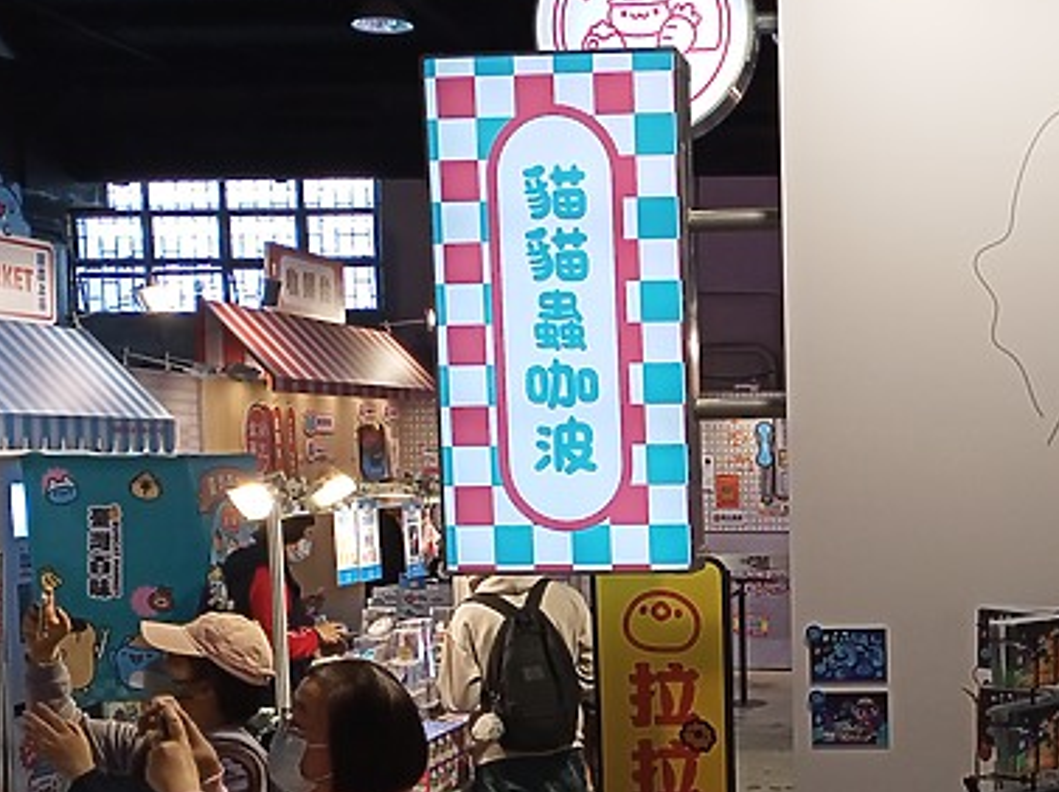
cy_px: 645
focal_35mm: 58
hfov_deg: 32.1
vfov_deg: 24.7
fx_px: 1773
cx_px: 885
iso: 114
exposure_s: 1/119
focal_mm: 4.05
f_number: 1.8
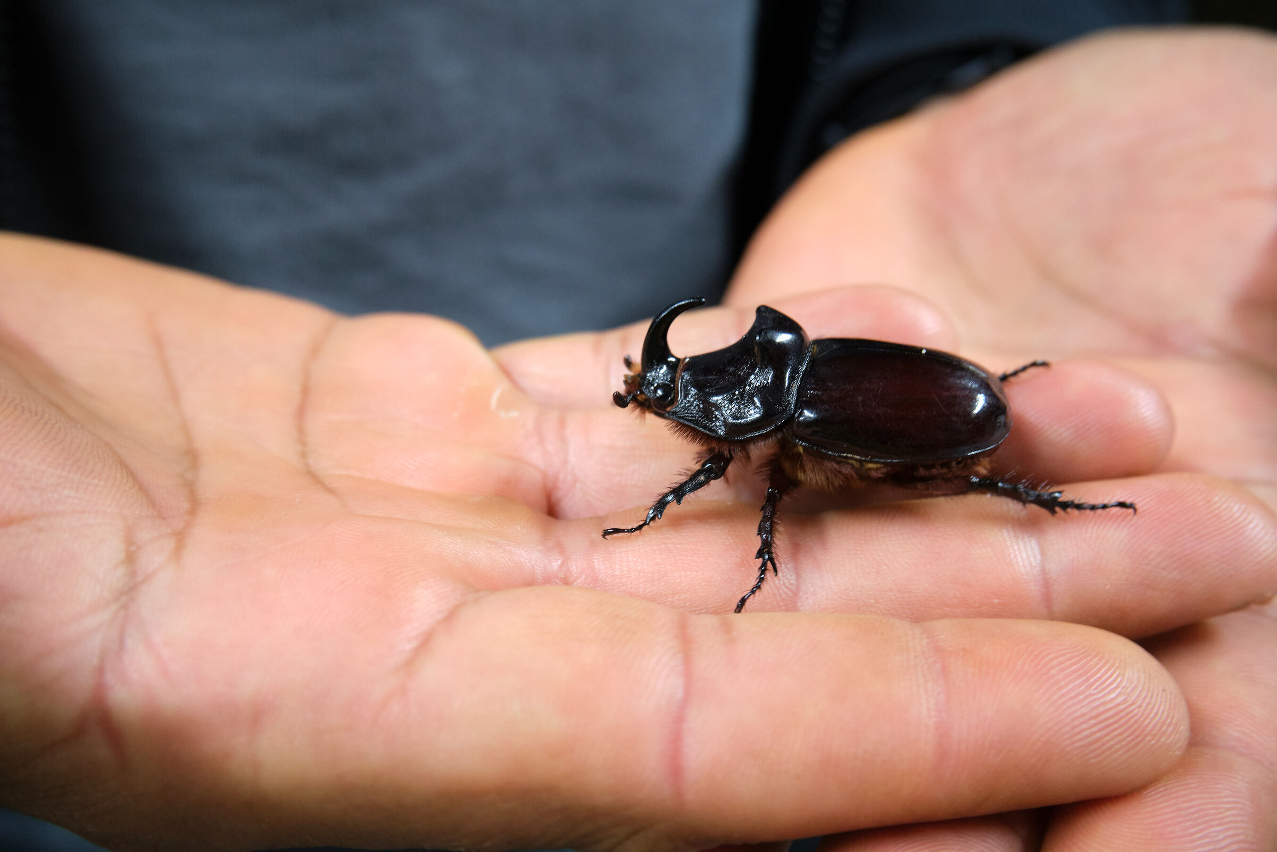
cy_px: 426
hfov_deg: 51.9
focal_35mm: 37
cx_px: 638
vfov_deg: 35.9
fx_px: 1312
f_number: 5.6
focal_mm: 24.9
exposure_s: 1/34
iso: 1250
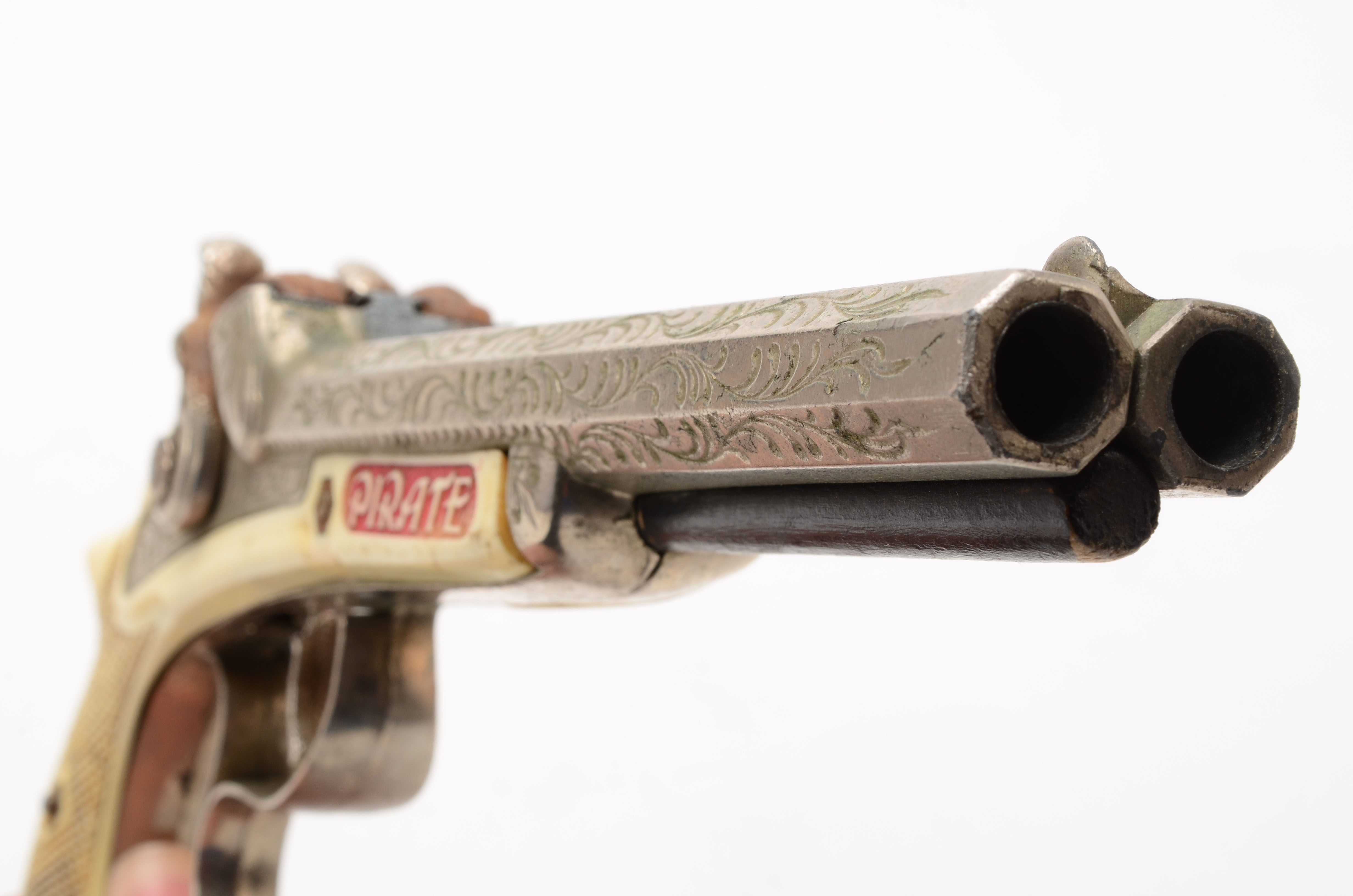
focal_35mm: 82
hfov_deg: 24.7
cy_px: 448
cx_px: 676
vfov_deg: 16.5
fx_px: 3094
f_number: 20
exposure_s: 1/160
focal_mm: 55
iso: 100
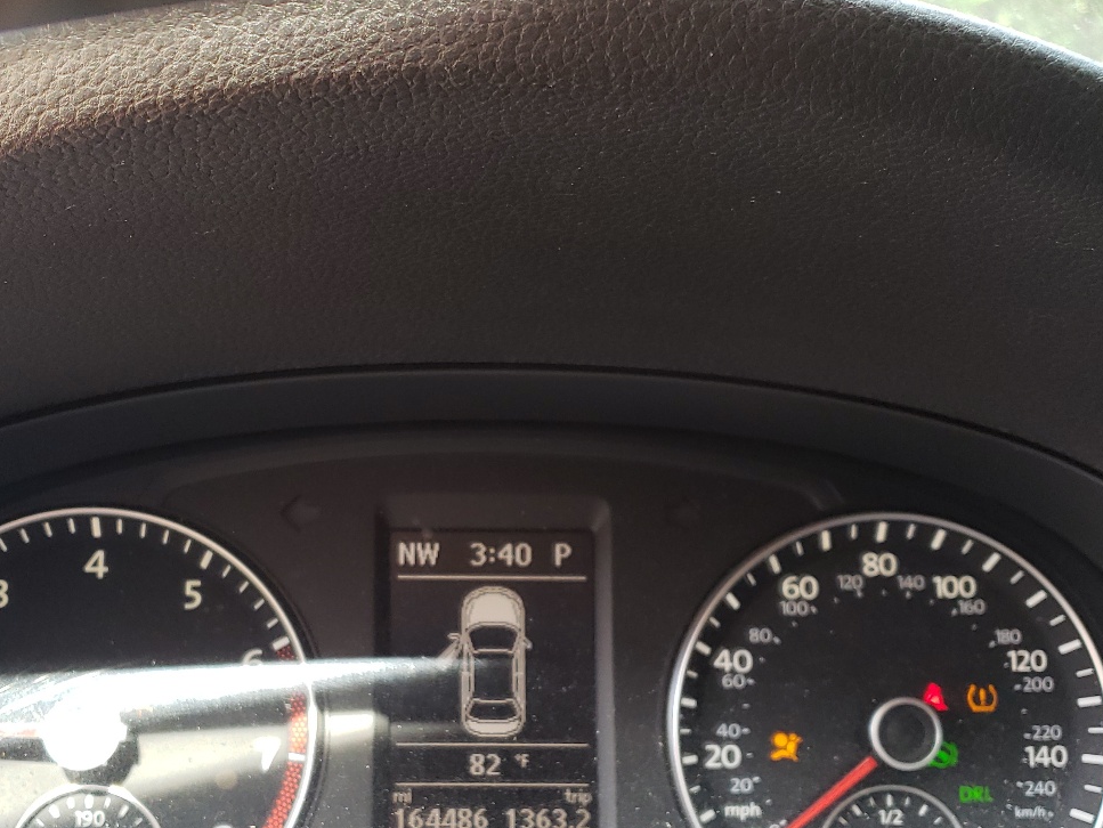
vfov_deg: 33.2
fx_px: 1371
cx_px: 470
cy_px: 586
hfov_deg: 43.7
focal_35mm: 43
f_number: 1.5
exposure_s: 1/120
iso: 73
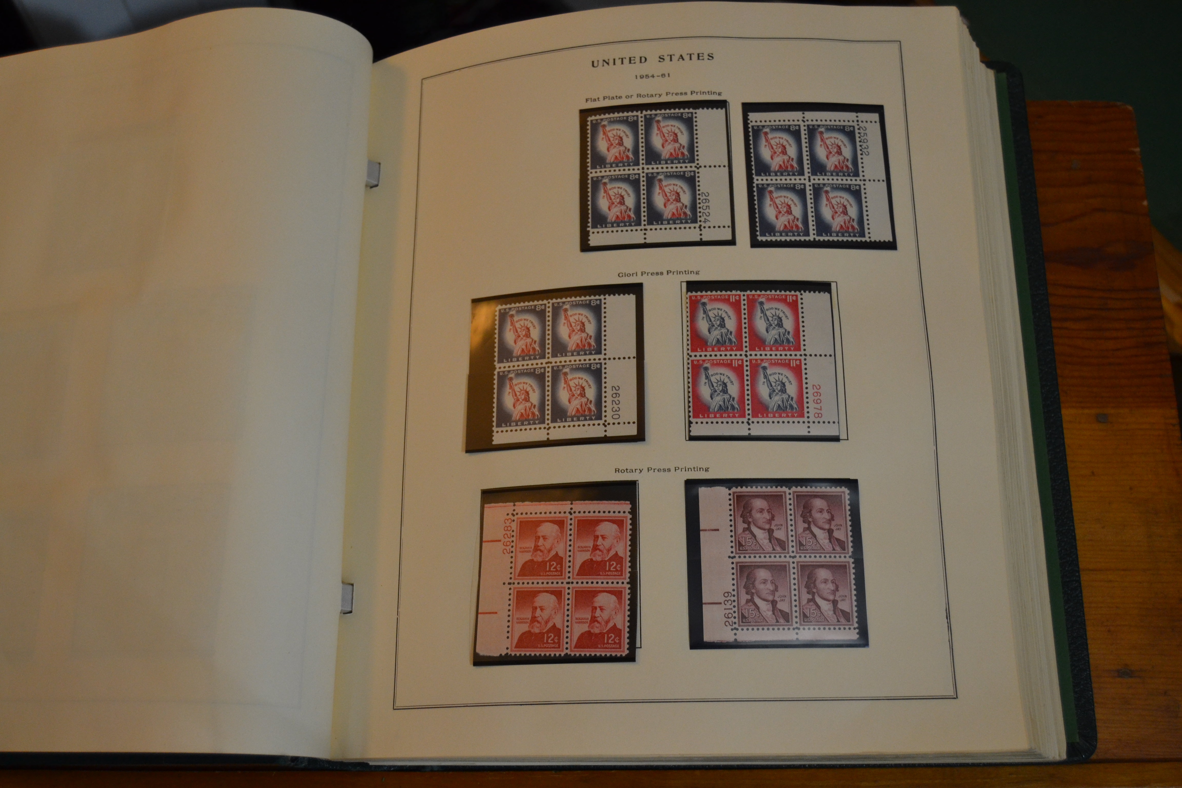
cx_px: 591
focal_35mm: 39
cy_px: 394
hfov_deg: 49.6
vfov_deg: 34.2
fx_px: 1280
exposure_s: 1/60
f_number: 4
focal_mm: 26
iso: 900
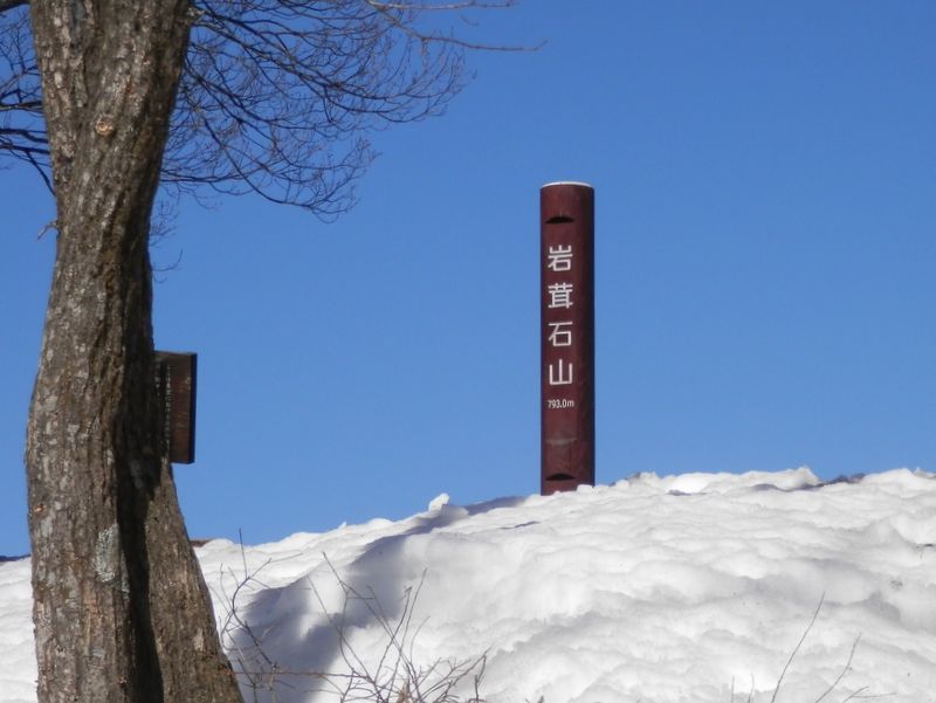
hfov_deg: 18.5
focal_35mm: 106
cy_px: 352
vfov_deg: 14.0
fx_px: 2868
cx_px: 468
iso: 125
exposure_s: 1/200
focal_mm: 19
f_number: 14.2
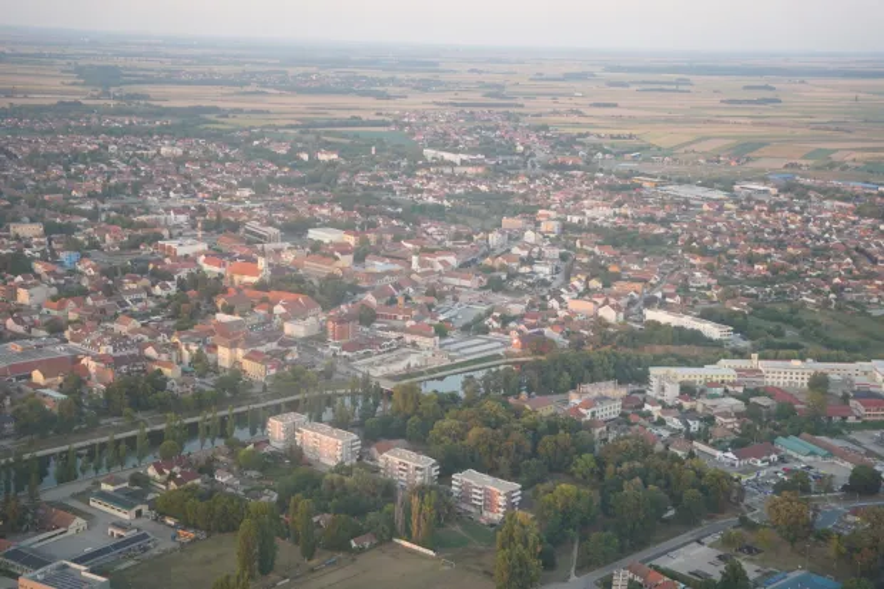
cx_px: 442
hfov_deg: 37.0
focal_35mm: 54
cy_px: 294
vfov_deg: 25.1
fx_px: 1321
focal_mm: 53.8
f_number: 2.8
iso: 500
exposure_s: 1/400
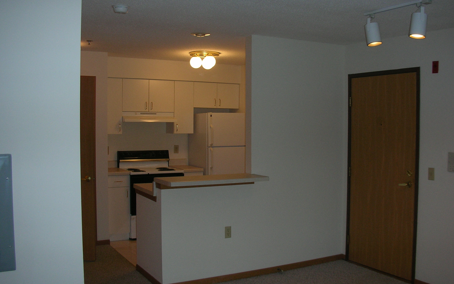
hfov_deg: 51.5
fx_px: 470
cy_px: 130
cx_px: 226
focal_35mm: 38
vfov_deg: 33.6
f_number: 3
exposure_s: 1/60.1
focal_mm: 5.8
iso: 72
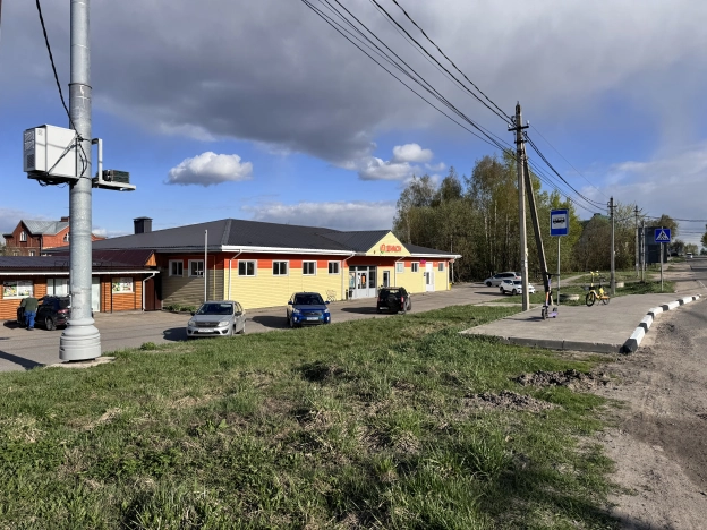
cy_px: 265
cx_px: 354
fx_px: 490
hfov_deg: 71.6
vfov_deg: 56.8
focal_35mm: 24
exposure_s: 1/5814
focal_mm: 6.76
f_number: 1.78
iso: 80
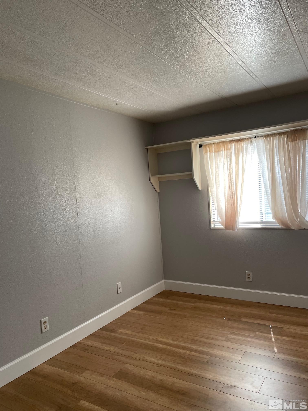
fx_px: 308
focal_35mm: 26
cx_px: 154
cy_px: 206
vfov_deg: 67.3
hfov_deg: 53.1
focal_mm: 4.2
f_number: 1.6
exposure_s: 1/121
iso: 100
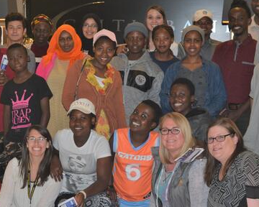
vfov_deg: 18.1
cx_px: 93
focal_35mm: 85
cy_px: 98
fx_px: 652
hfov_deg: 22.4
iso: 400
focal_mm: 34
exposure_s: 1/60
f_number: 5
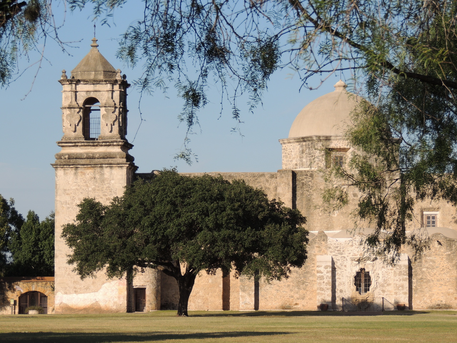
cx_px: 228
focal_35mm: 135
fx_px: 1782
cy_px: 172
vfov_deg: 11.0
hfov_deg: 14.6
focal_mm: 24
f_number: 4.3
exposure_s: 1/800
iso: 100
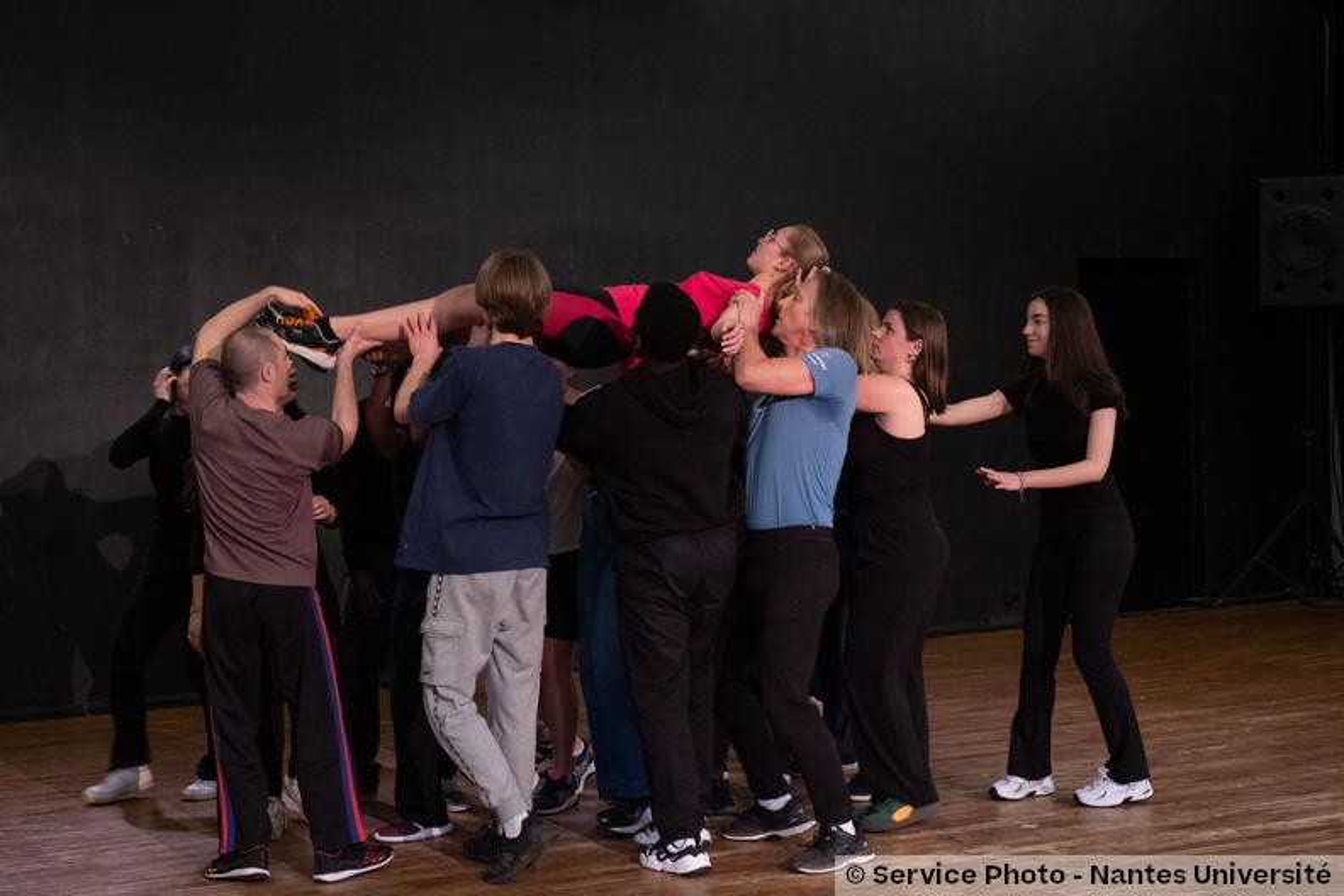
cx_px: 672
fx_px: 2240
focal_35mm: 60
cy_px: 448
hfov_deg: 33.4
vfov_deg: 22.6
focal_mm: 40.1
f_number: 3.6
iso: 3200
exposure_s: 1/125
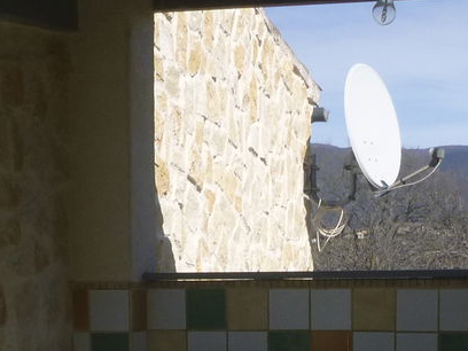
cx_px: 288
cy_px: 458
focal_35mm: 98
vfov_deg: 14.5
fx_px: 1325
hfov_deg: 20.0
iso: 100
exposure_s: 1/800
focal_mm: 4.5
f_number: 3.9
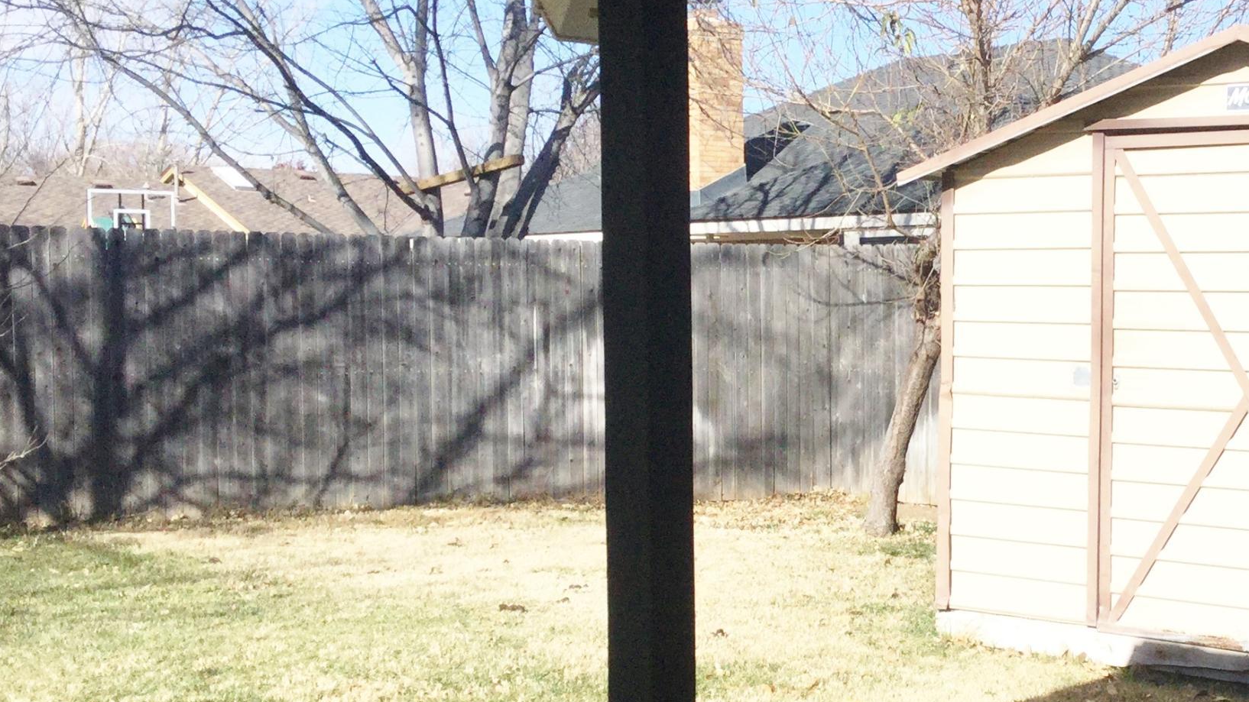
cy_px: 416
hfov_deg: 33.2
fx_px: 2053
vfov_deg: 19.4
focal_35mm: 62
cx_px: 926
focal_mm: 3.3
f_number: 2.4
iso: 25
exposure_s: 1/1988
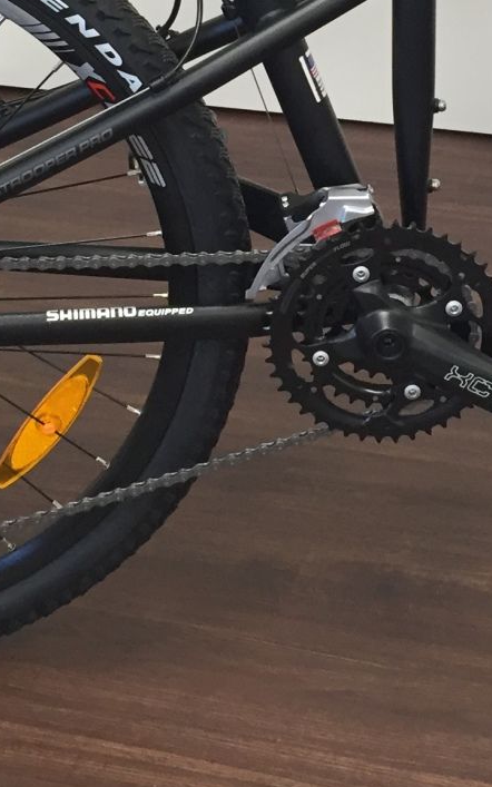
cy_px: 33
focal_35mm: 87
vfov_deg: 23.0
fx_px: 1866
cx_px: 390
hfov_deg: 14.9
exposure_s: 1/33
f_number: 2.2
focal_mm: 4.15
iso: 64
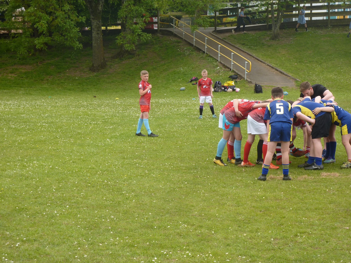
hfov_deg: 21.8
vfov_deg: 16.4
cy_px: 132
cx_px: 176
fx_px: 913
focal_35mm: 90
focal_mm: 14.7
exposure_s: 1/160
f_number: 4.3
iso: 80
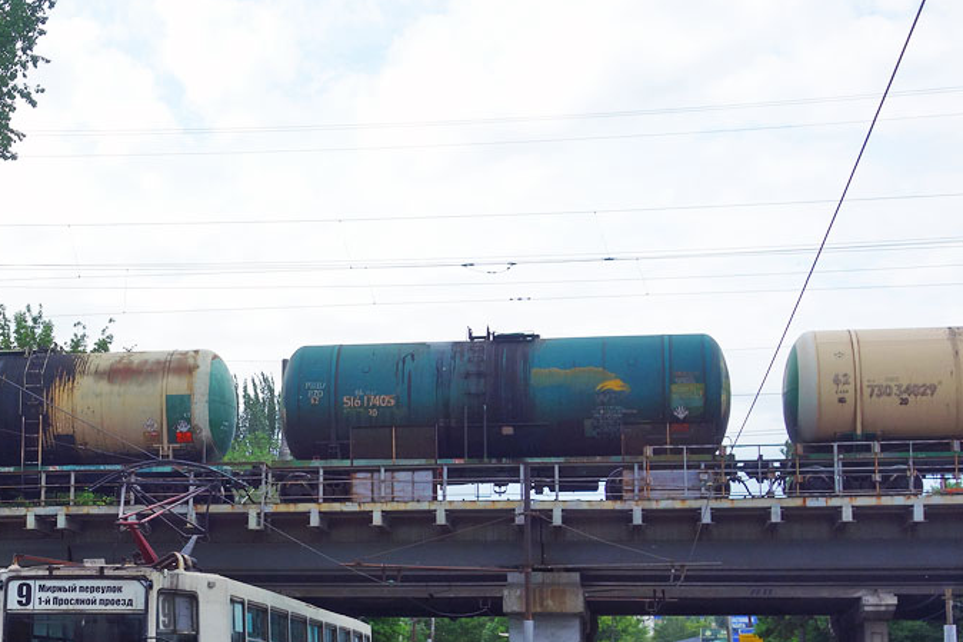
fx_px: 1952
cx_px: 117
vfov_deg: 18.6
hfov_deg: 26.9
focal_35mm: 73
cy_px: 475
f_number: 4.5
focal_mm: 15.1
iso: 125
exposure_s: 1/500
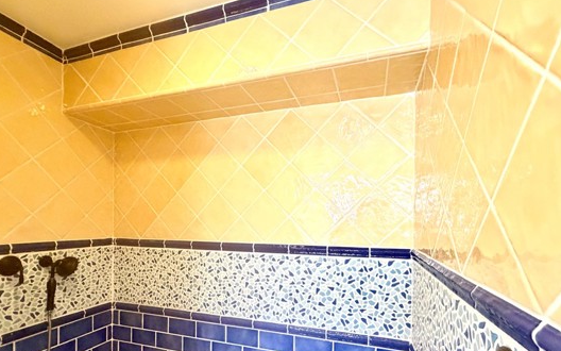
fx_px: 275
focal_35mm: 18
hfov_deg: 91.1
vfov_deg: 63.9
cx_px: 275
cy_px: 222
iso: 500
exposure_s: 1/60
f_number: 2.2
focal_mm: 2.22
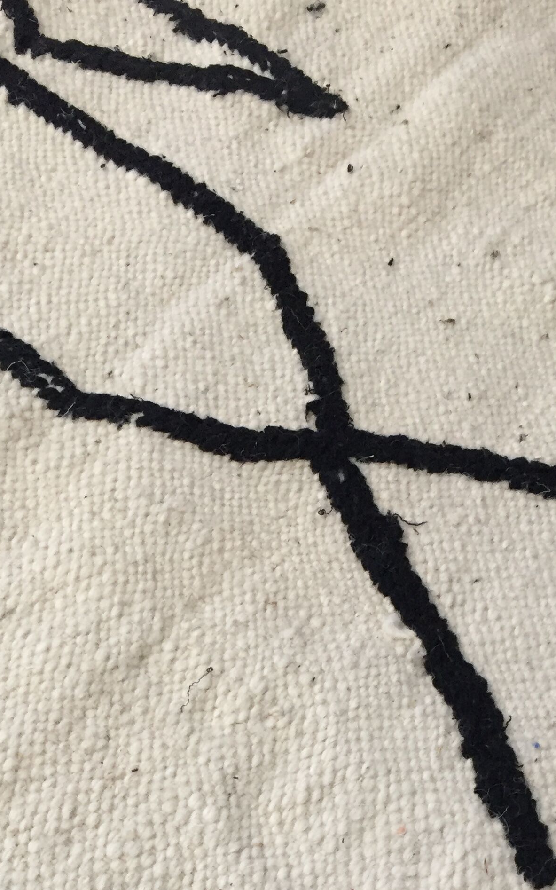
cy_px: 760
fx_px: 1285
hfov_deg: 24.3
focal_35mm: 53
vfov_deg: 36.4
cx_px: 189
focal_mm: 4.15
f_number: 2.2
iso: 160
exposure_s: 1/33
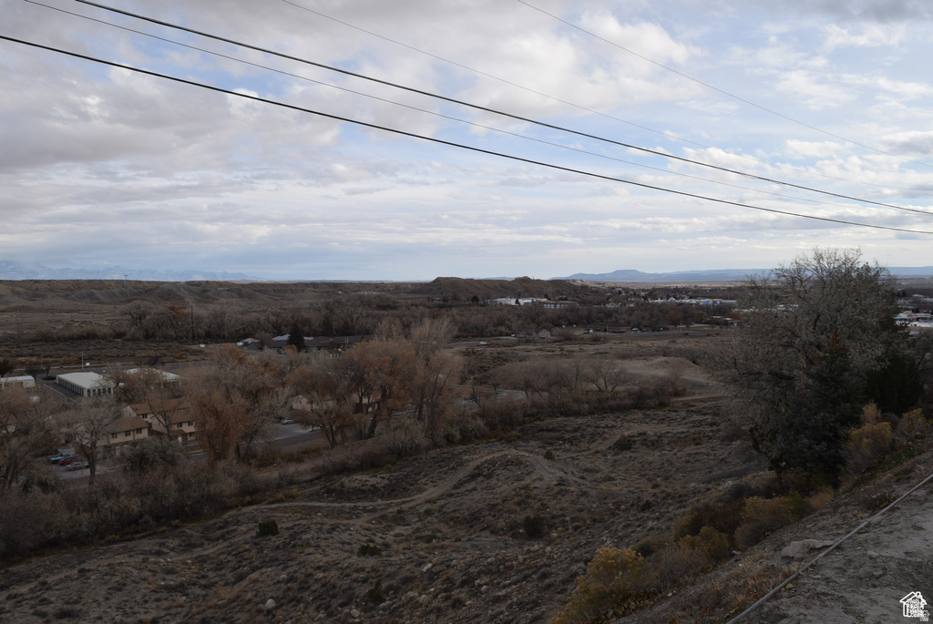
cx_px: 466
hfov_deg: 67.3
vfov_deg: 48.0
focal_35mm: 27
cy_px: 312
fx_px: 700
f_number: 7.1
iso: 100
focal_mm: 18
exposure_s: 1/200
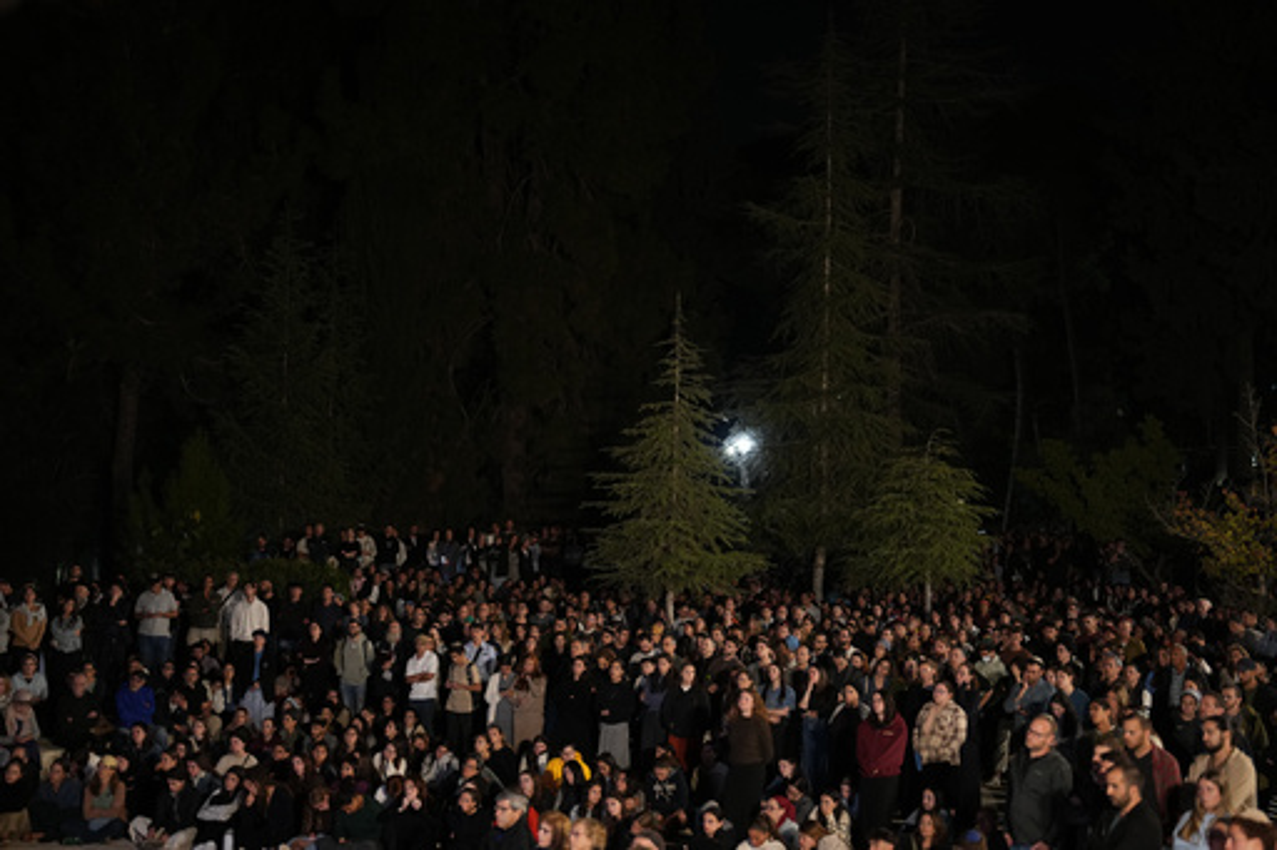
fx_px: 1773
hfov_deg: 39.6
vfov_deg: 27.0
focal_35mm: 50
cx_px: 638
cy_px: 425
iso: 1250
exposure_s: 1/200
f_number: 1.2
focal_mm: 50
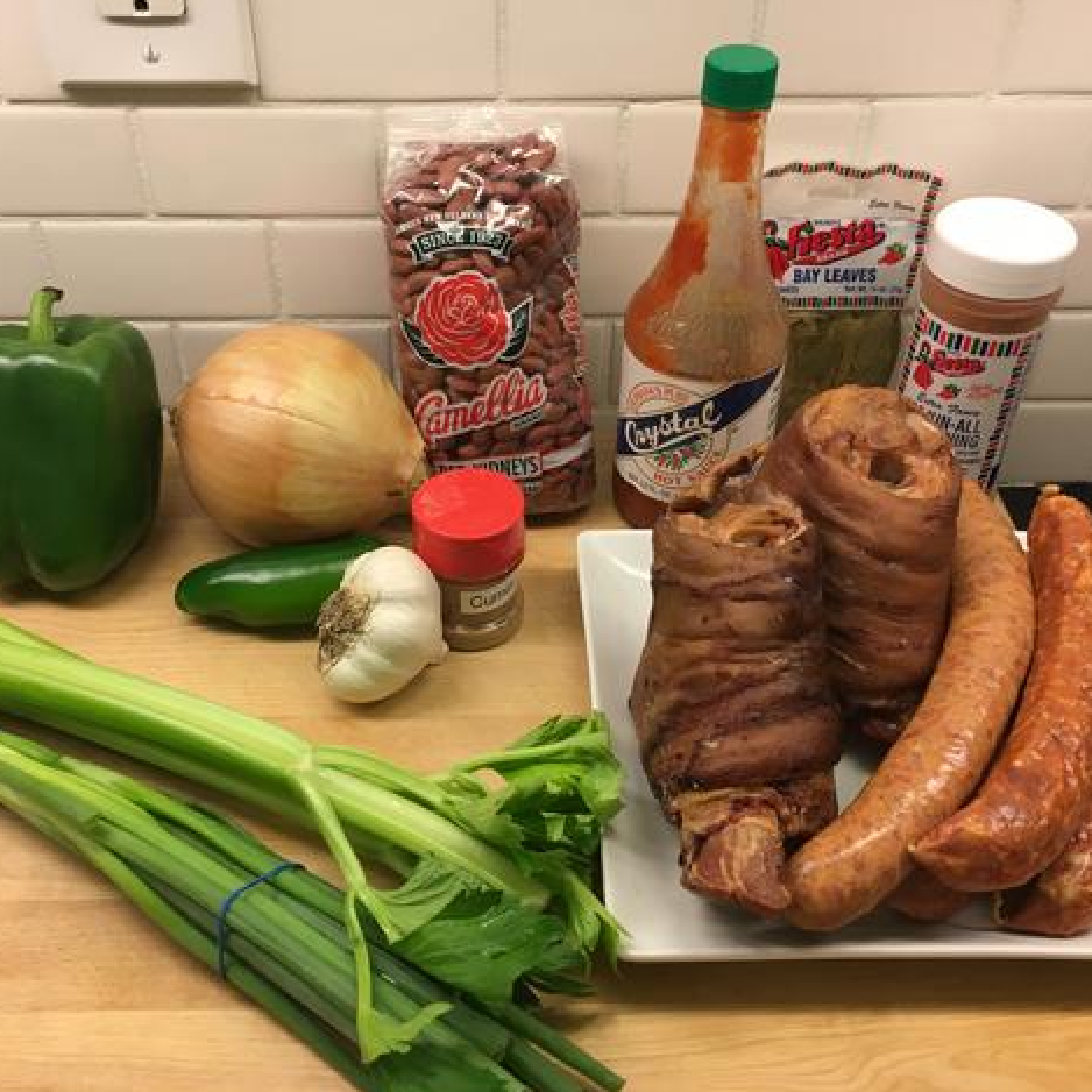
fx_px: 1249
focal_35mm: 35
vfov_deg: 47.2
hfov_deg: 47.2
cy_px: 554
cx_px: 505
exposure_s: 1/30
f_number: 2.2
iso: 50
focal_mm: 4.15
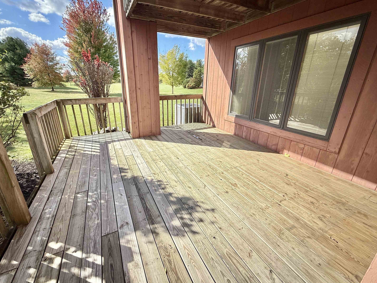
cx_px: 179
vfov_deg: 81.7
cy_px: 137
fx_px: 163
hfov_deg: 98.1
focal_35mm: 15
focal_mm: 2.22
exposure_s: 1/853
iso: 64
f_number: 2.2
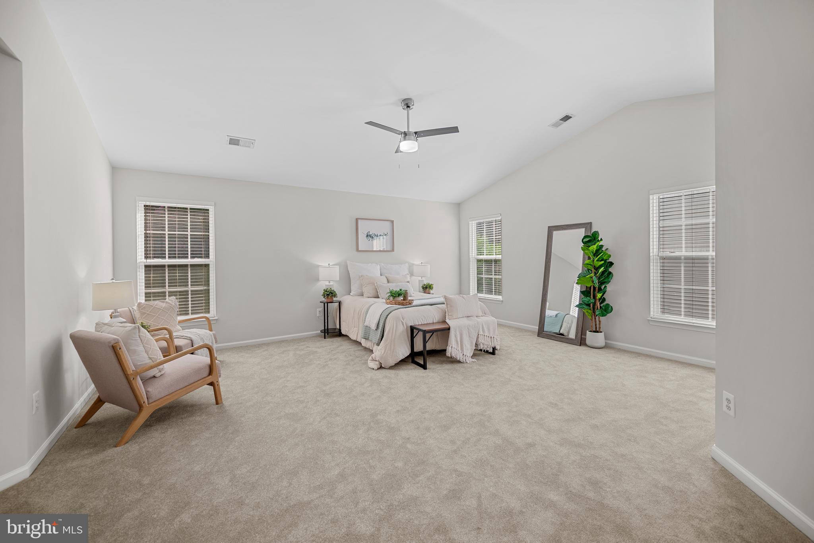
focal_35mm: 14
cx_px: 407
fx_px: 317
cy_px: 272
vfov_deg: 81.3
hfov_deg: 104.2
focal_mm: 14
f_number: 4
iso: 100
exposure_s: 1/30
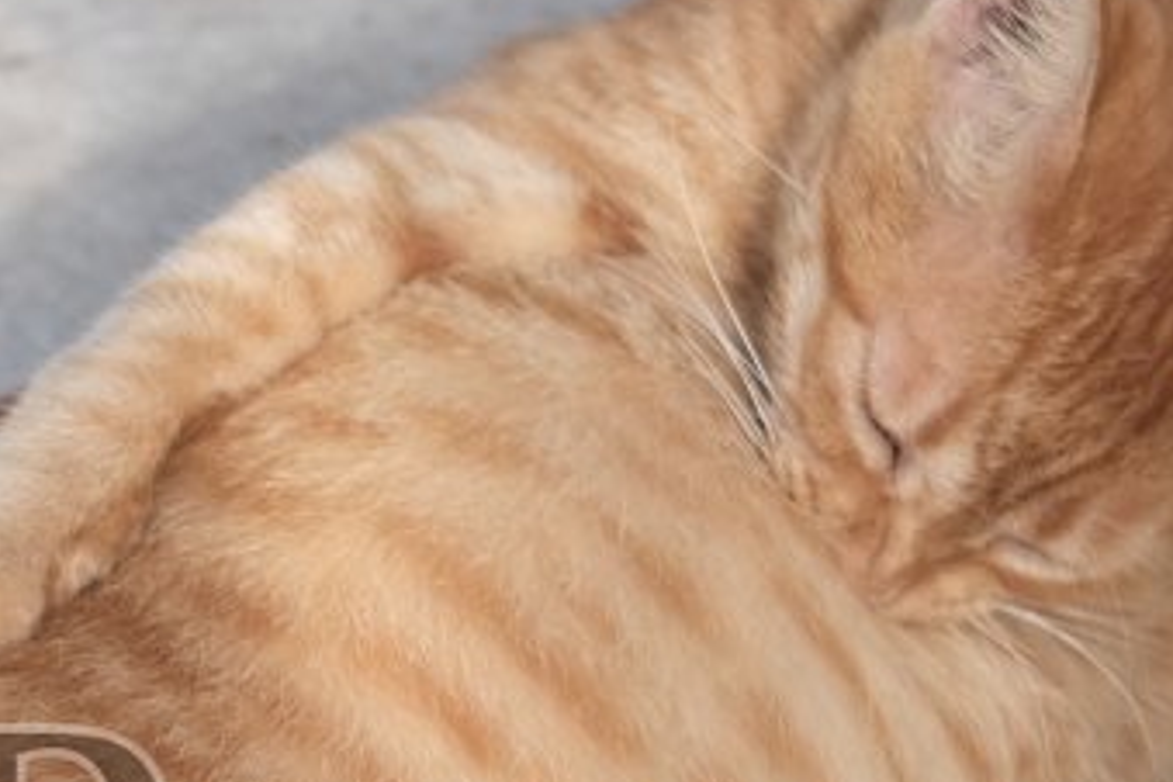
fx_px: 8145
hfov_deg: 8.1
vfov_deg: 5.5
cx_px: -343
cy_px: 964
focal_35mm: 250
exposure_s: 1/170
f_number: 2.5
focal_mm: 35
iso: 160
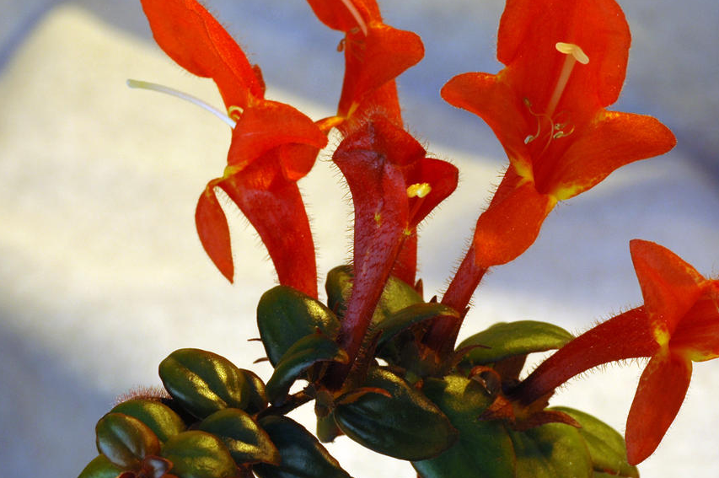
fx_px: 2654
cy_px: 222
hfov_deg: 15.4
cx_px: 447
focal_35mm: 133
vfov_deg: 10.3
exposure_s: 1/25
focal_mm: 60
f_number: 16
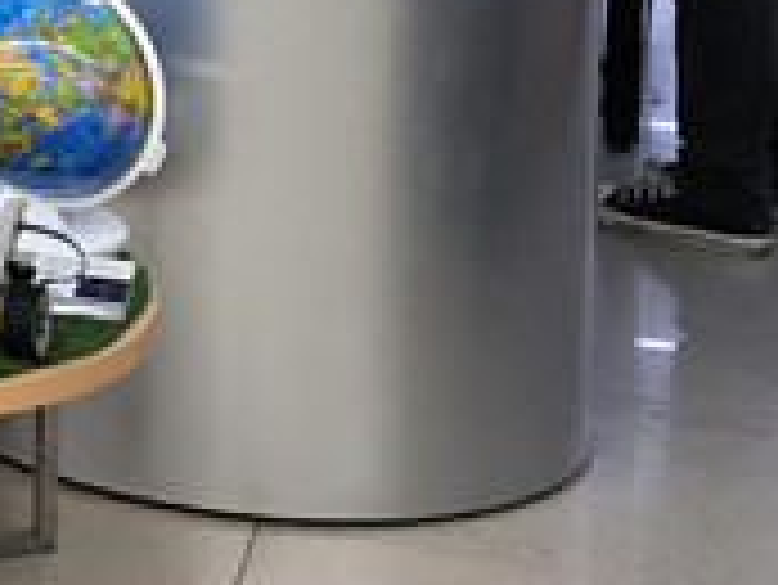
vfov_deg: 8.4
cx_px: -877
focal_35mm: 166
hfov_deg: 10.7
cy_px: -711
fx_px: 3733
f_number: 1.8
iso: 25
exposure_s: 1/33
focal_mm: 4
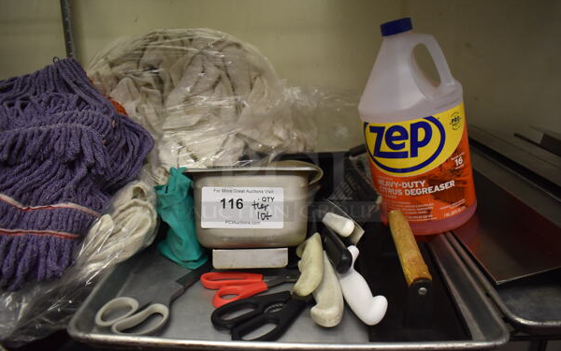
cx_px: 283
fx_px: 428
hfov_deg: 66.5
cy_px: 172
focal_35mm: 28
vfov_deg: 44.5
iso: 1100
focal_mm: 18
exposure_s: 1/125
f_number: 3.5
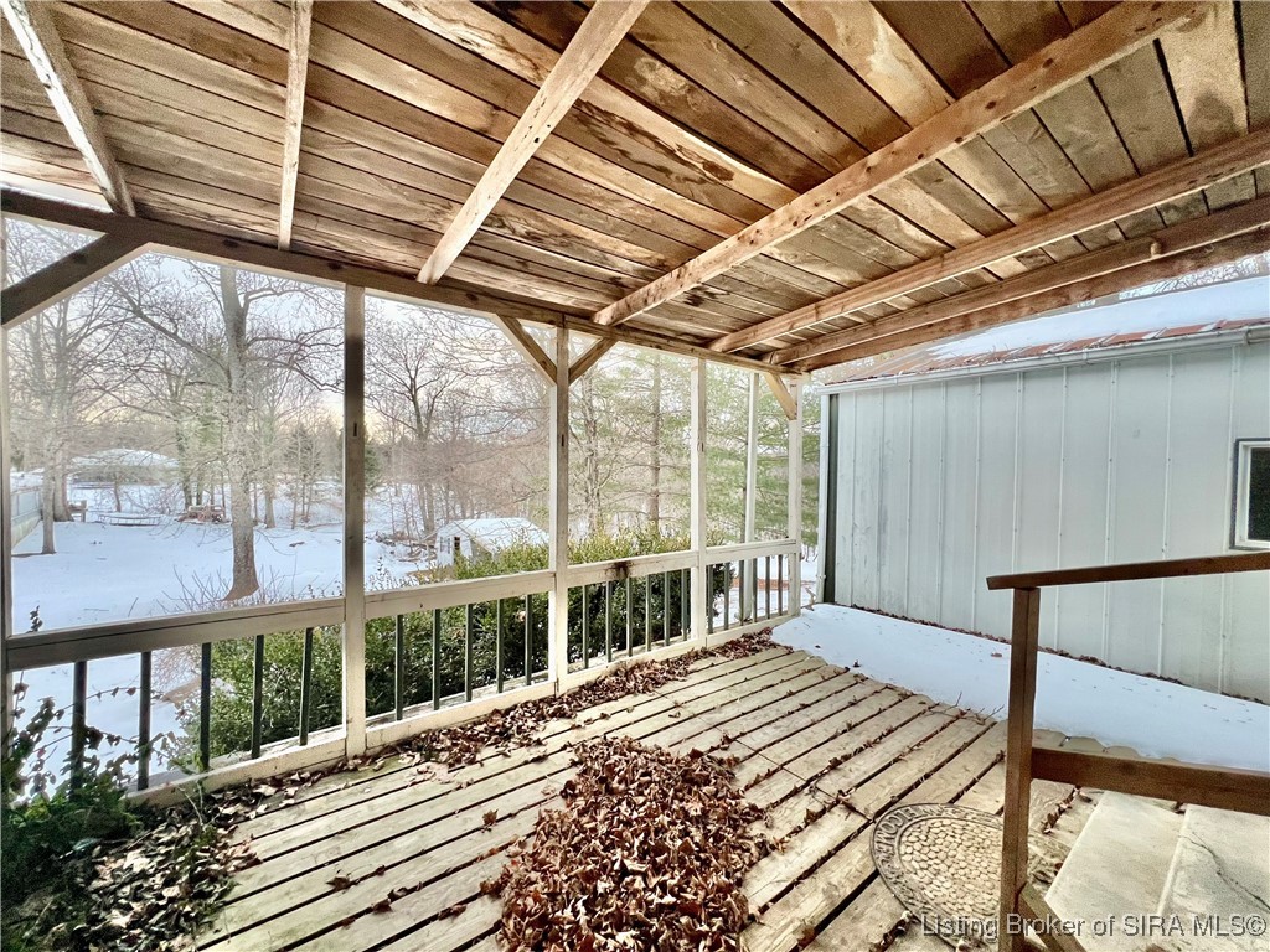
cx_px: 635
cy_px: 476
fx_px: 477
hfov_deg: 106.2
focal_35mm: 13
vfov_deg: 89.9
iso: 125
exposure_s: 1/99
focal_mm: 1.57
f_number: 1.8
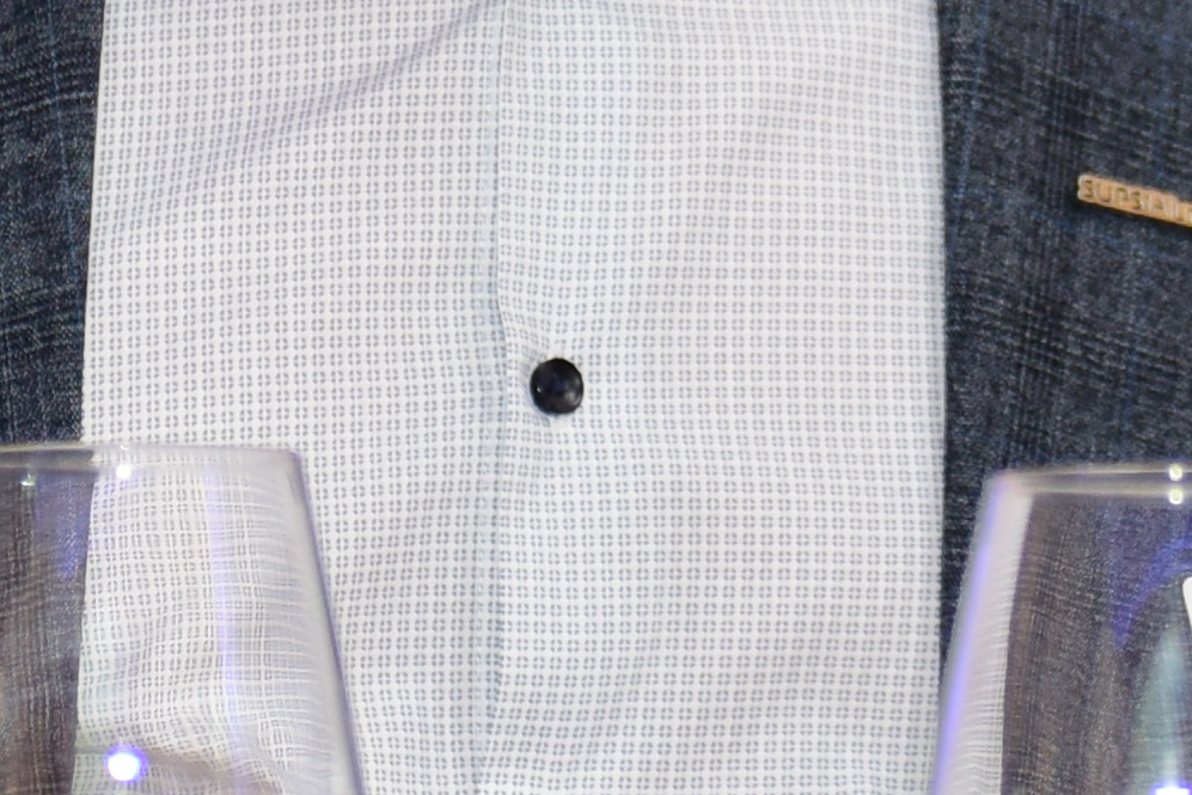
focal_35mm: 517
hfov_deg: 4.0
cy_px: -380
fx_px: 17120
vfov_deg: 2.7
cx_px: 1680
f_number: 3.2
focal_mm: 70
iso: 500
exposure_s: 1/60
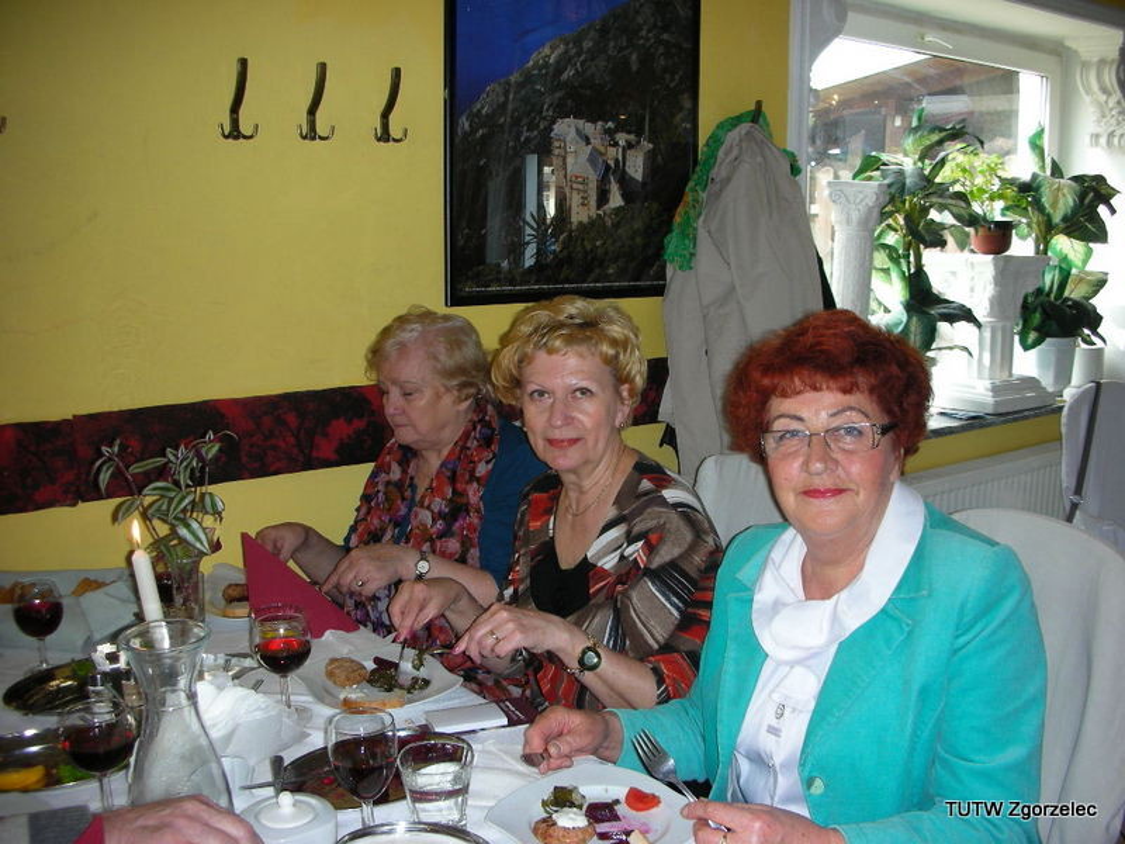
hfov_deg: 52.6
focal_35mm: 35
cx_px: 562
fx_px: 1137
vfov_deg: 40.7
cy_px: 422
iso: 81
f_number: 3
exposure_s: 1/60.1
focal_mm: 5.8
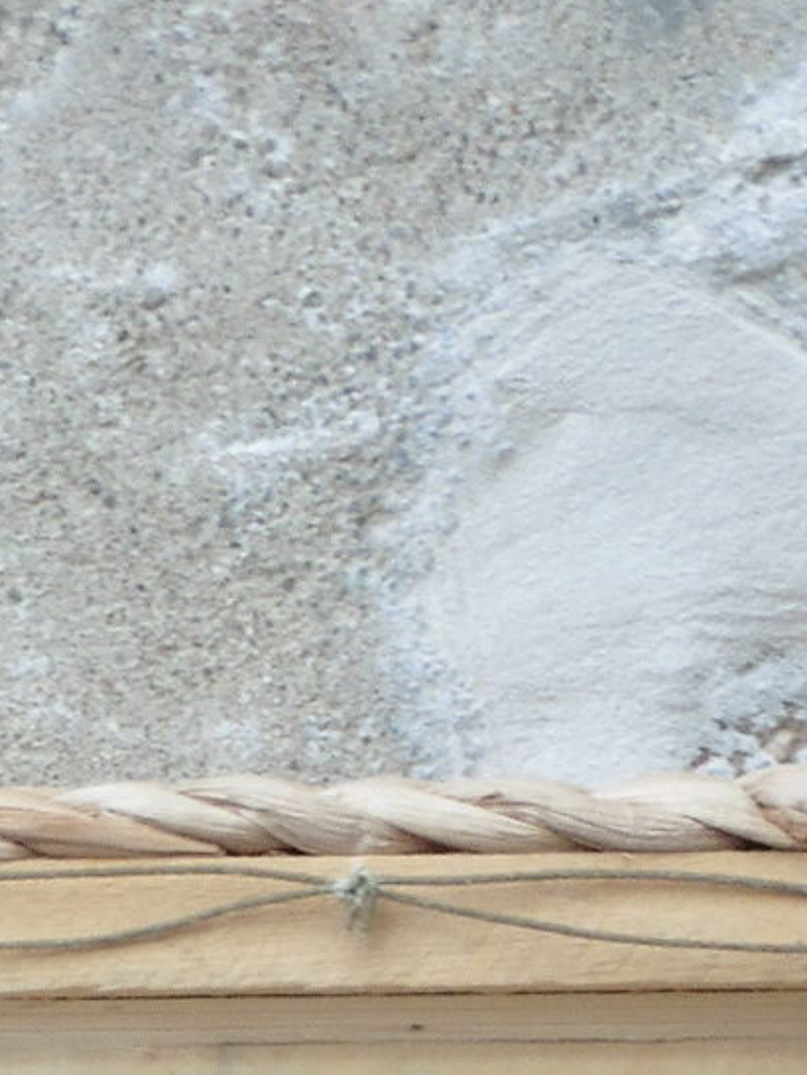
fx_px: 2795
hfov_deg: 16.4
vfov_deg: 17.7
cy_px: 1914
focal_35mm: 90
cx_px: 400
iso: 100
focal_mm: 4.3
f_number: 5
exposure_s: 1/30
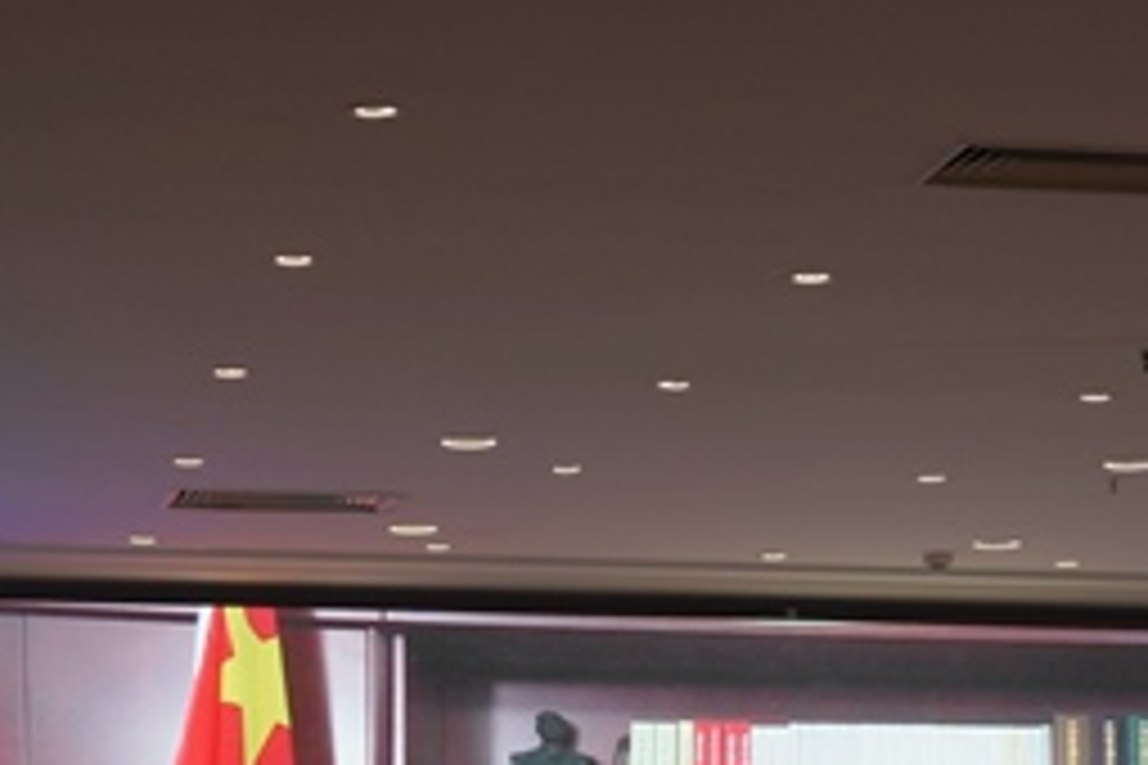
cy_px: 878
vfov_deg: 9.6
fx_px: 4496
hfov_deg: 14.5
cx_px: 779
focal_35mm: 141
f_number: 5.6
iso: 200
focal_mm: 60
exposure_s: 1/60
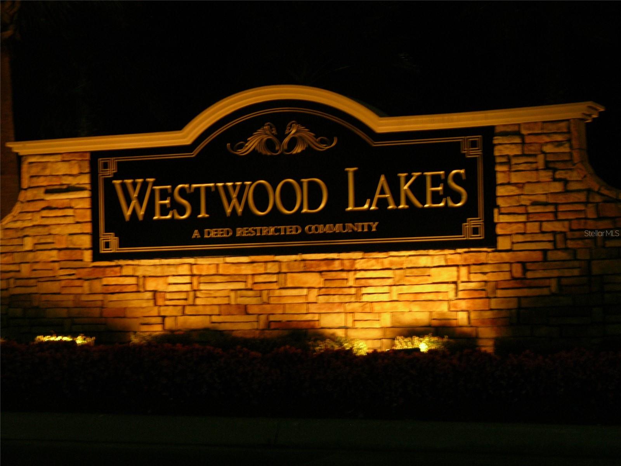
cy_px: 233
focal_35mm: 100
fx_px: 1794
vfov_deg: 14.8
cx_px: 310
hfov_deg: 19.6
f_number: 3.6
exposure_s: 1/4.6
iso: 200
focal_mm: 25.4
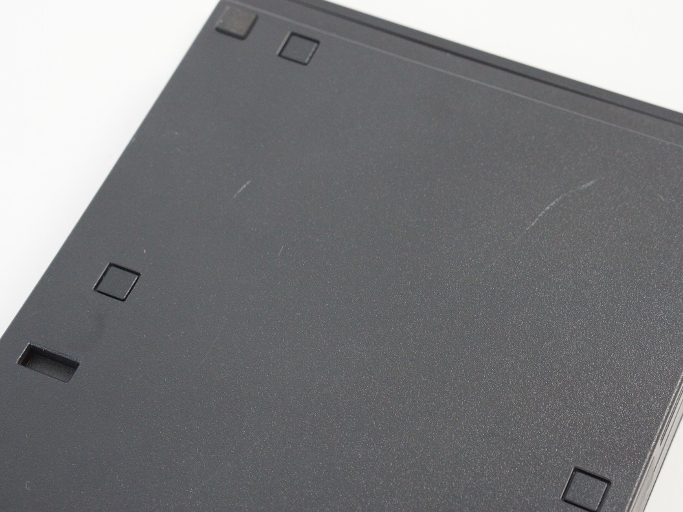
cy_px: 258
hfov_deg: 23.8
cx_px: 374
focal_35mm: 82
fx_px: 1618
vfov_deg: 18.0
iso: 1600
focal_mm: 50
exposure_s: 1/60
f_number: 6.3
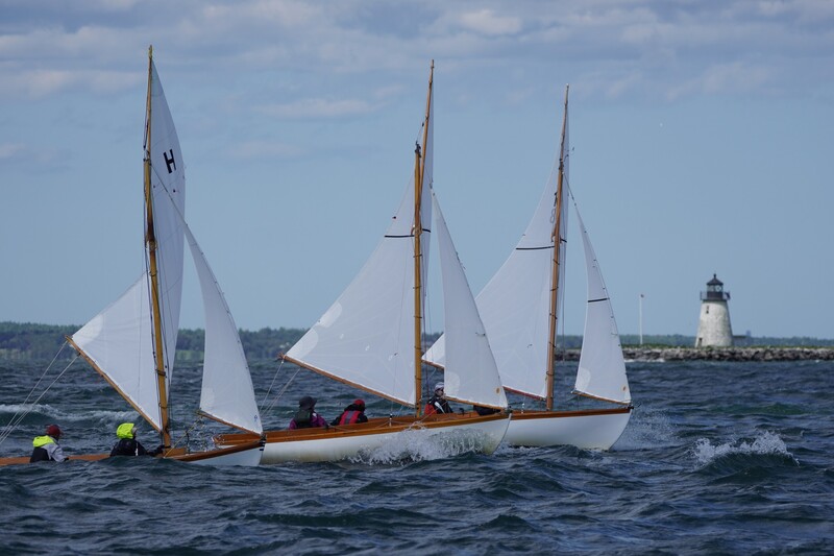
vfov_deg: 4.6
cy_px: 278
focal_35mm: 300
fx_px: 6948
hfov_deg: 6.9
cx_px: 417
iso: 160
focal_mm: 200
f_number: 5.6
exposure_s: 1/1600
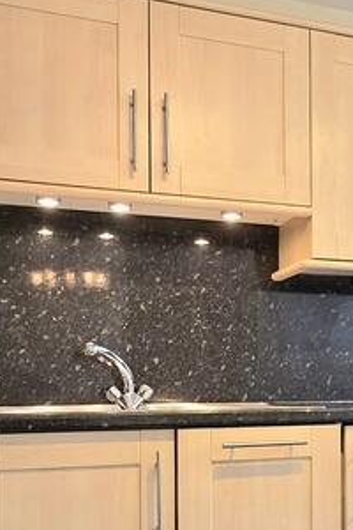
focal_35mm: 45
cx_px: 312
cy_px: 371
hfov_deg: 28.8
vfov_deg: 42.7
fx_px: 662
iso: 100
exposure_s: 1/50.3
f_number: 2.2
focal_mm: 2.2
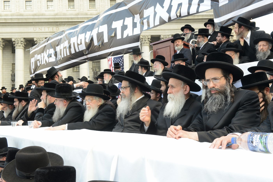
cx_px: 136
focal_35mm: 36
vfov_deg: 36.9
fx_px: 273
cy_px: 91
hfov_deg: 53.1
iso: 1250
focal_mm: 36
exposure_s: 1/125
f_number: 10
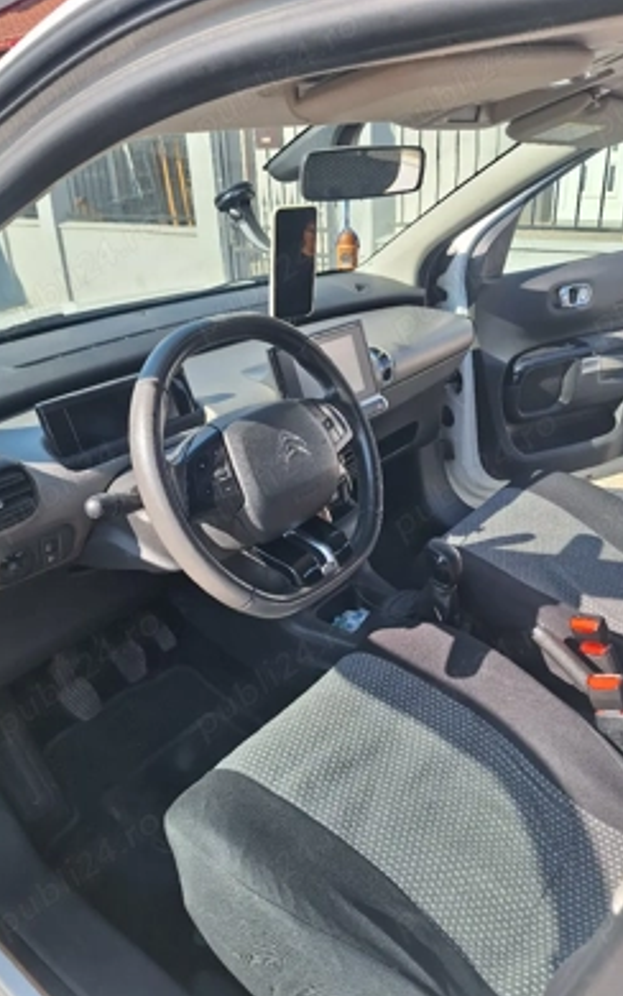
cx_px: 327
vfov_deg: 72.5
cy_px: 506
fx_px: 679
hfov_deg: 49.3
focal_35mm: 25
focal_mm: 5.54
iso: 40
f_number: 1.8
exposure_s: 1/833
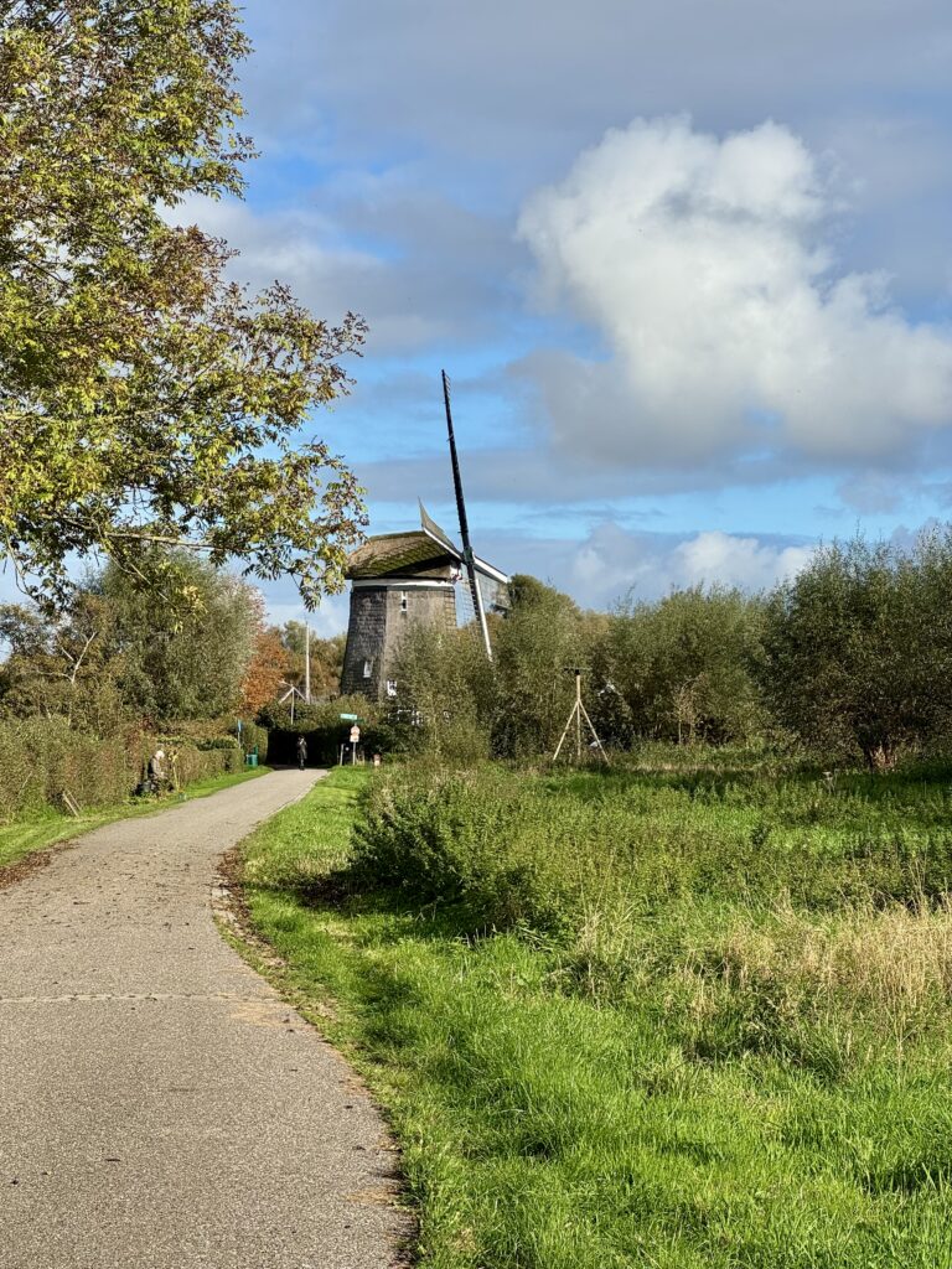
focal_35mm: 77
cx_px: 476
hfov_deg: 19.1
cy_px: 634
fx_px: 2824
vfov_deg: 25.3
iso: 25
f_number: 2.8
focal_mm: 9
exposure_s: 1/919
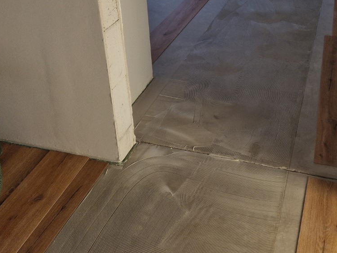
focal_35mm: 44
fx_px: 428
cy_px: 22
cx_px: 252
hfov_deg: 41.7
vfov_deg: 31.3
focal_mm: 5.4
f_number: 1.8
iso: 50
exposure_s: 1/100
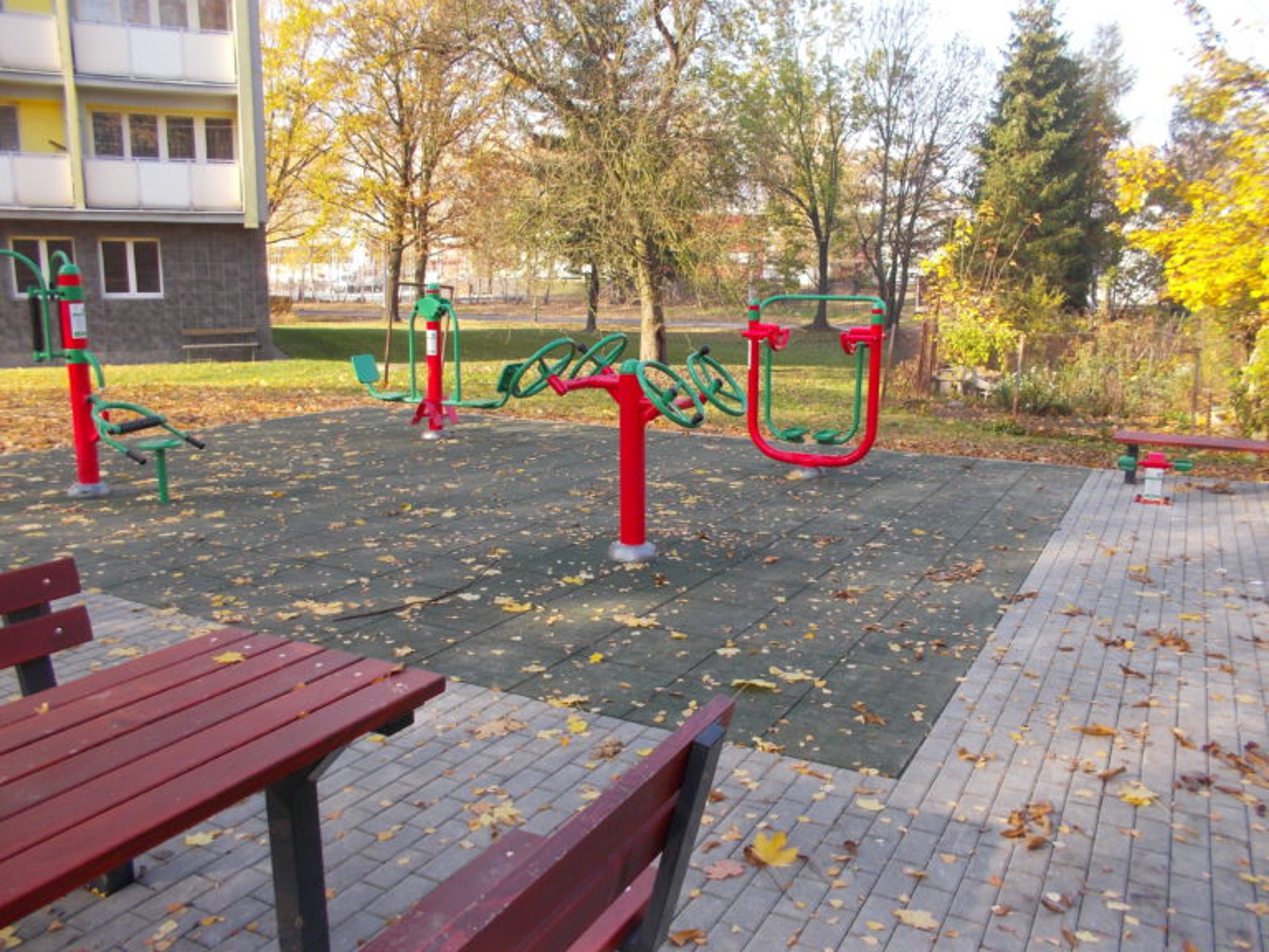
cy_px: 476
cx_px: 634
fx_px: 1063
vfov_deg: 48.2
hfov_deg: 61.7
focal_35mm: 29
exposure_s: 1/125
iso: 80
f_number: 3.3
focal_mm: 4.1
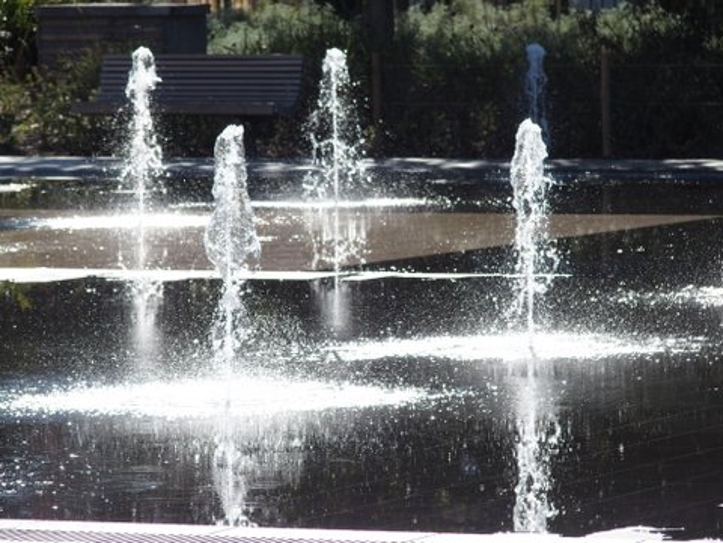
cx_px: 362
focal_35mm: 270
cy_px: 272
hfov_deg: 7.3
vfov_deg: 5.5
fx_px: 5639
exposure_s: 1/800
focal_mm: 56.7
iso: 100
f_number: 4.5
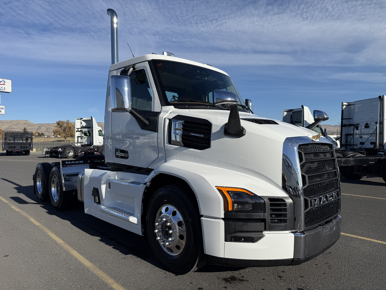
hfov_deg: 71.6
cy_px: 145
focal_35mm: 24
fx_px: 268
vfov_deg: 56.8
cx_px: 193
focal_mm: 6.76
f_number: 1.78
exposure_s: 1/6711
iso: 80
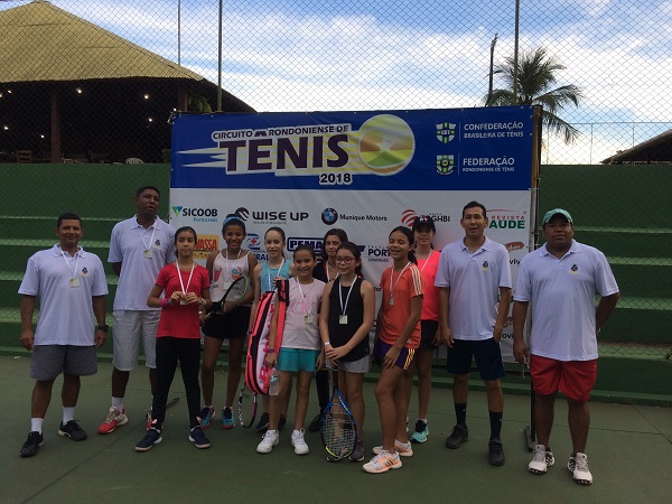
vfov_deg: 48.2
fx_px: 563
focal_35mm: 29
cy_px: 252
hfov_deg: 61.7
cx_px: 336
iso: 32
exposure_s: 1/222
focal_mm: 4.15
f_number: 2.2
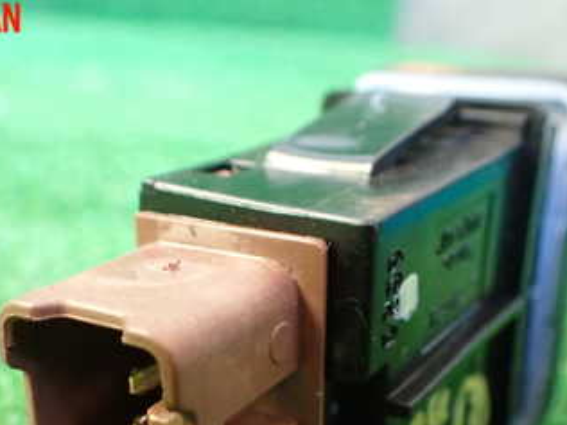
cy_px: 402
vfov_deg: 24.7
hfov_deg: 33.7
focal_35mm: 57
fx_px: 934
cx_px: 233
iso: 800
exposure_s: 1/80
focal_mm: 5.4
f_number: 2.3
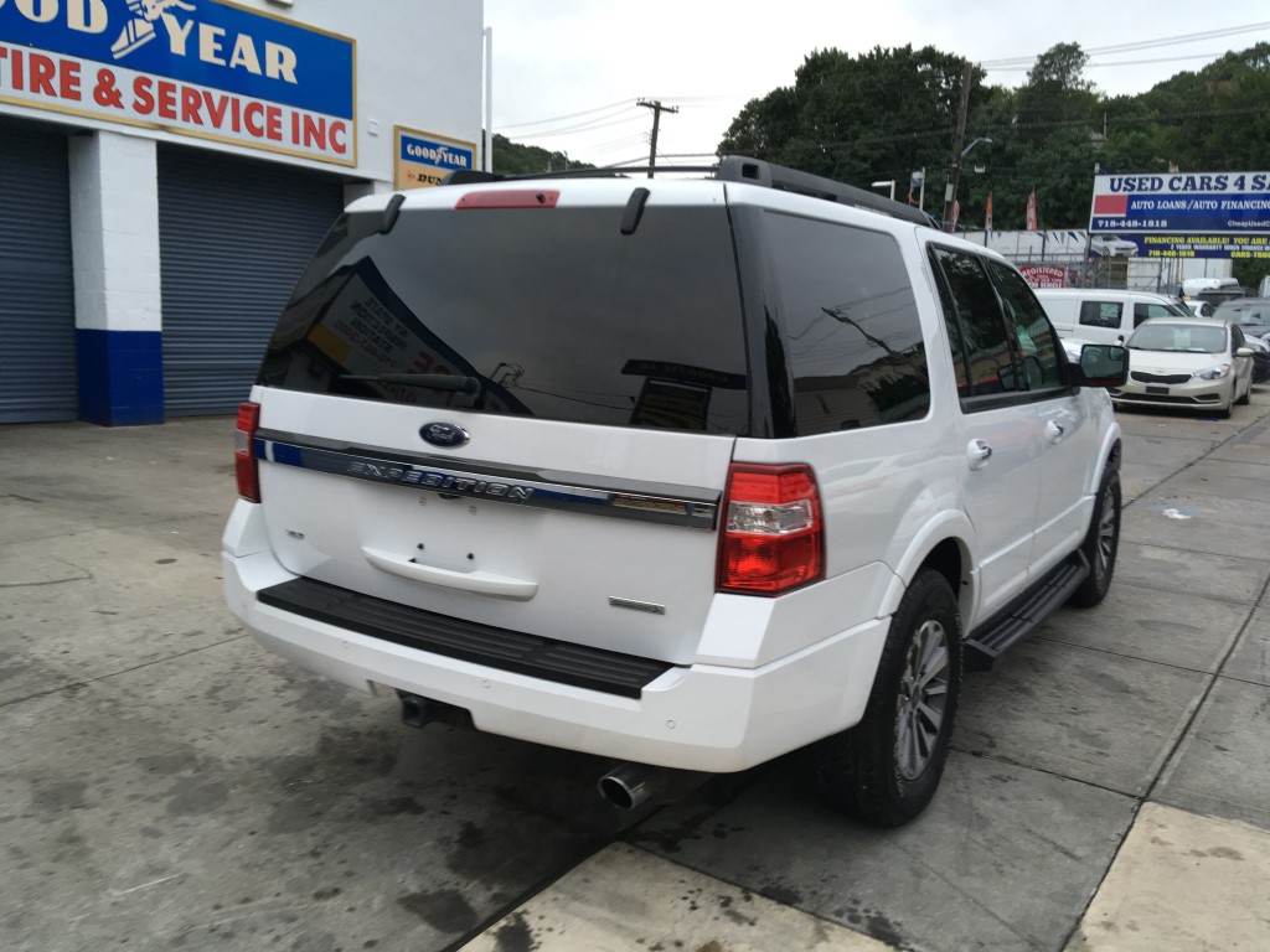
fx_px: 1064
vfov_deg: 48.2
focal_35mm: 29
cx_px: 635
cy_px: 476
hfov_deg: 61.7
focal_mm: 4.15
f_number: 2.2
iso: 40
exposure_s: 1/120
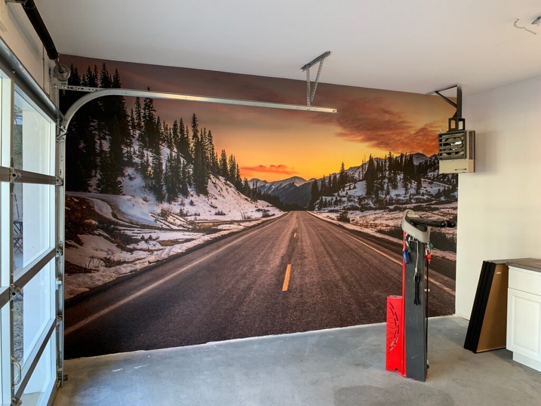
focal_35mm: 26
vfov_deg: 53.1
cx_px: 270
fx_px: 406
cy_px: 203
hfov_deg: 67.3
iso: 100
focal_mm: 4.25
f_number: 1.8
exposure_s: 1/60
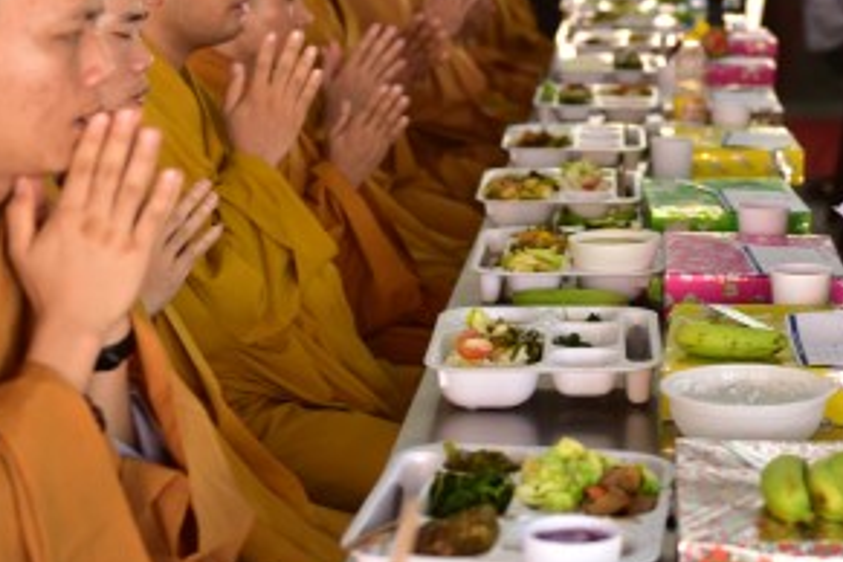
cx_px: 629
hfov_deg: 20.5
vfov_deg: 13.8
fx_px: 2318
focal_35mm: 99
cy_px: 155
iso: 320
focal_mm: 45
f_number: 2.8
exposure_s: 1/125
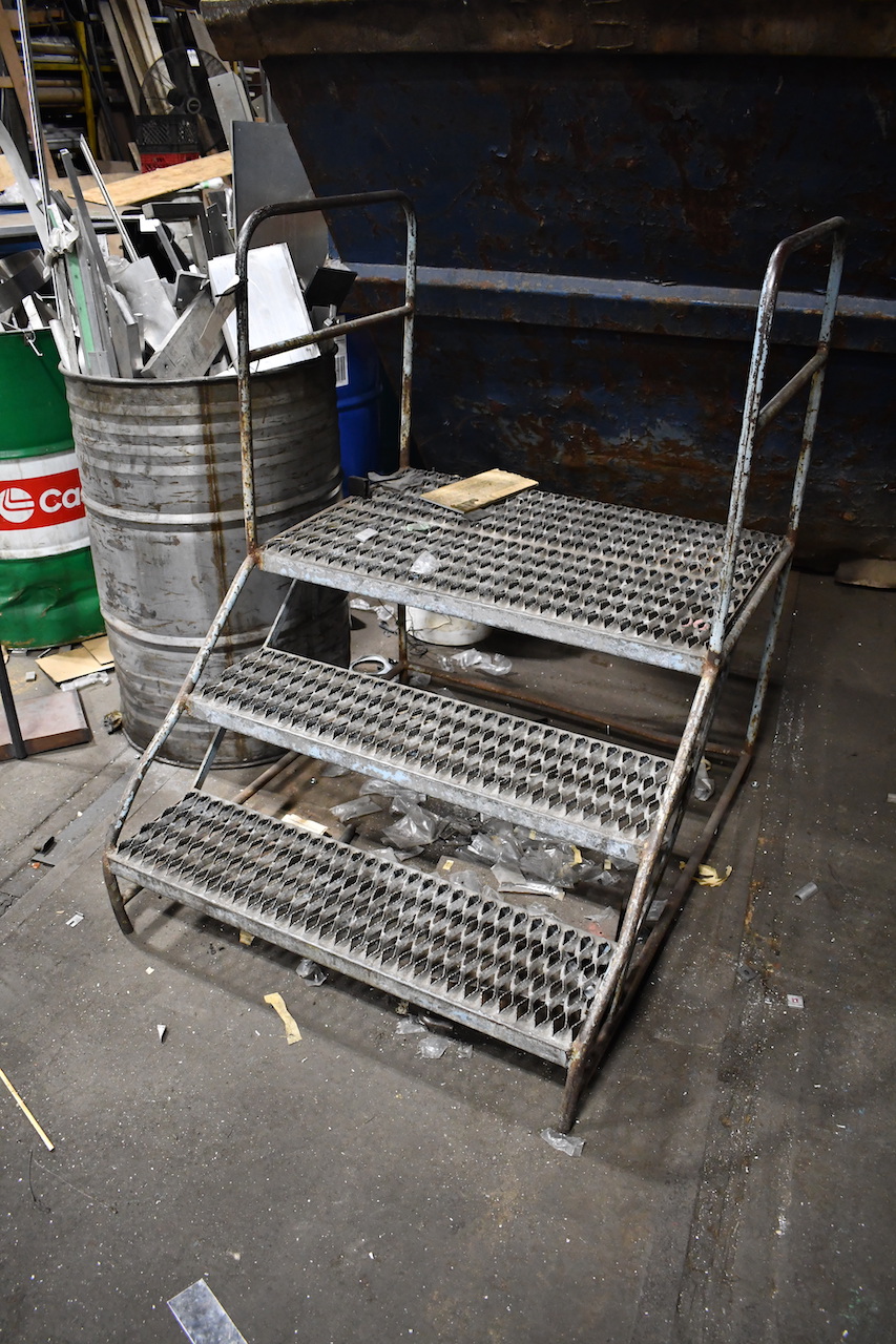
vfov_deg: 67.4
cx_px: 448
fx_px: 1008
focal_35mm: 27
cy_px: 672
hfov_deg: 47.9
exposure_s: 1/125
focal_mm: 18
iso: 3200
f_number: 3.5
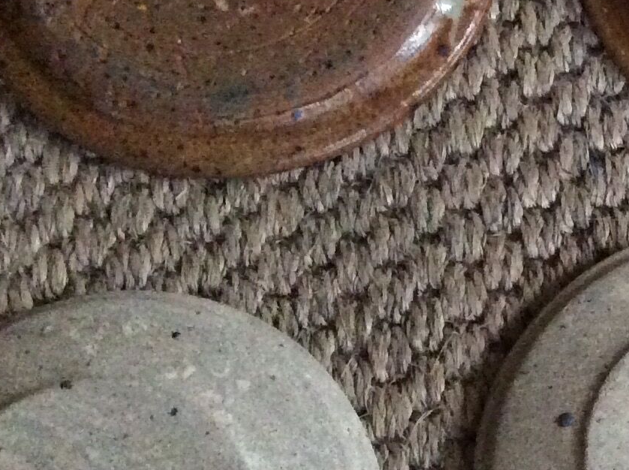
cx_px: 751
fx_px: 1796
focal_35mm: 99
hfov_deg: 18.8
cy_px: 380
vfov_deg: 14.8
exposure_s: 1/17
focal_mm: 3.3
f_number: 2.4
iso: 500
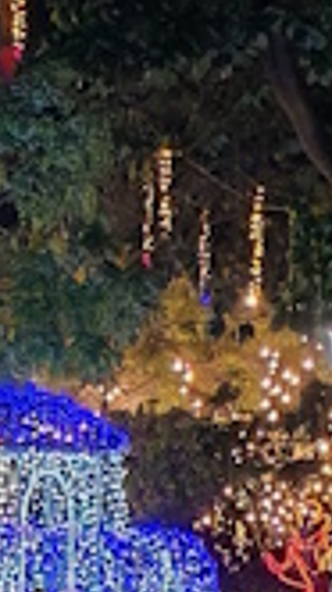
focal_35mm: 189
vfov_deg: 11.4
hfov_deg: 6.2
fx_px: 2967
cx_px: -412
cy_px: 410
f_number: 1.95
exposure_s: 1/50
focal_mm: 5.52
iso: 250
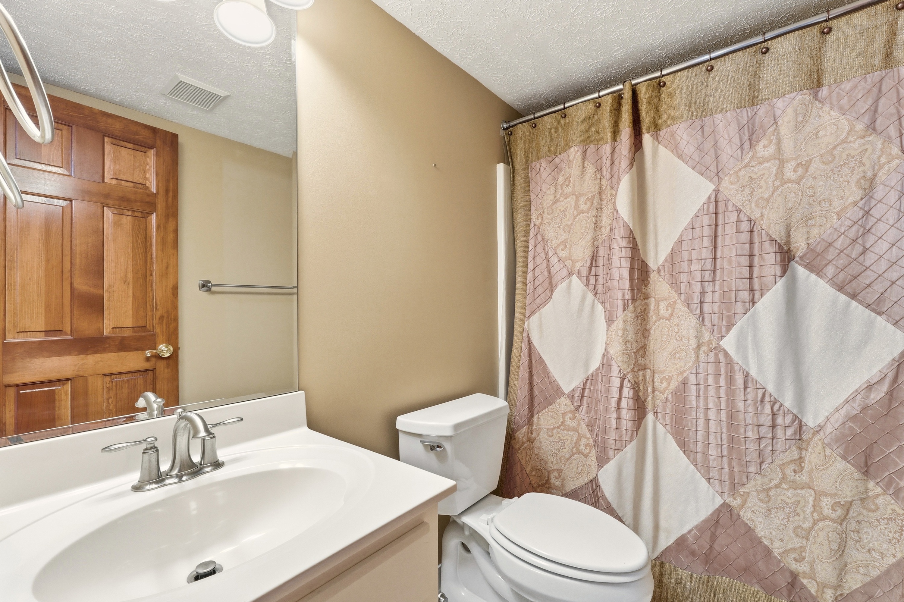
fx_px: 377
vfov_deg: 77.3
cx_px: 452
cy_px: 301
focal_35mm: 15
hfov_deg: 100.4
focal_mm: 10
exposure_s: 1/100
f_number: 9
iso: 400
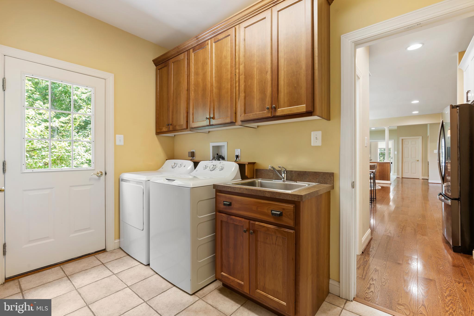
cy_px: 158
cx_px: 237
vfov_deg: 73.7
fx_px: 211
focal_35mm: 16
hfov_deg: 96.7
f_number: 10
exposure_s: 1.6
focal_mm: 16
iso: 250
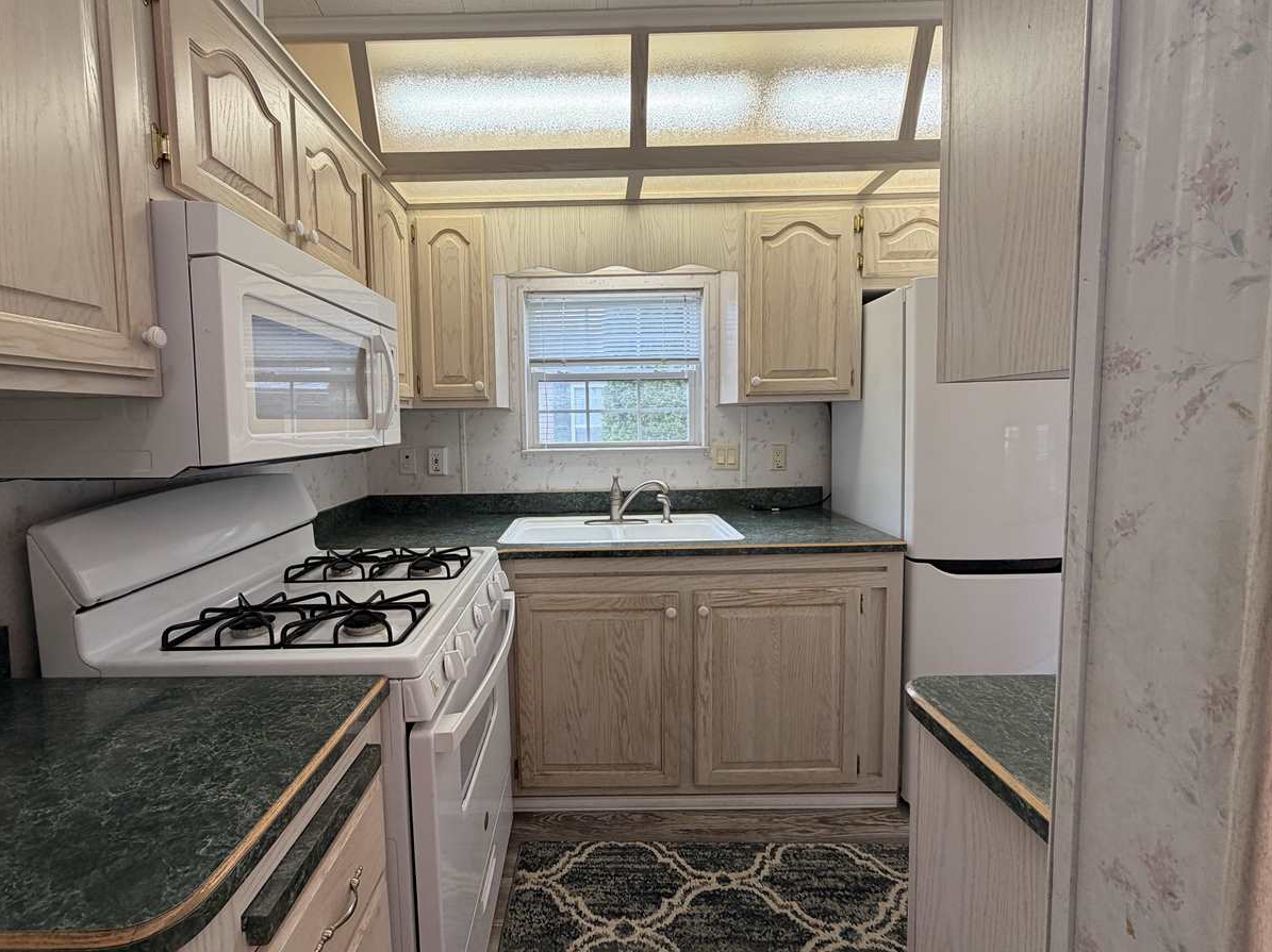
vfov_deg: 81.7
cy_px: 458
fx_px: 551
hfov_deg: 98.1
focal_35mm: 15
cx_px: 593
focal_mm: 2.22
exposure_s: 1/120
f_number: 2.2
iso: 100
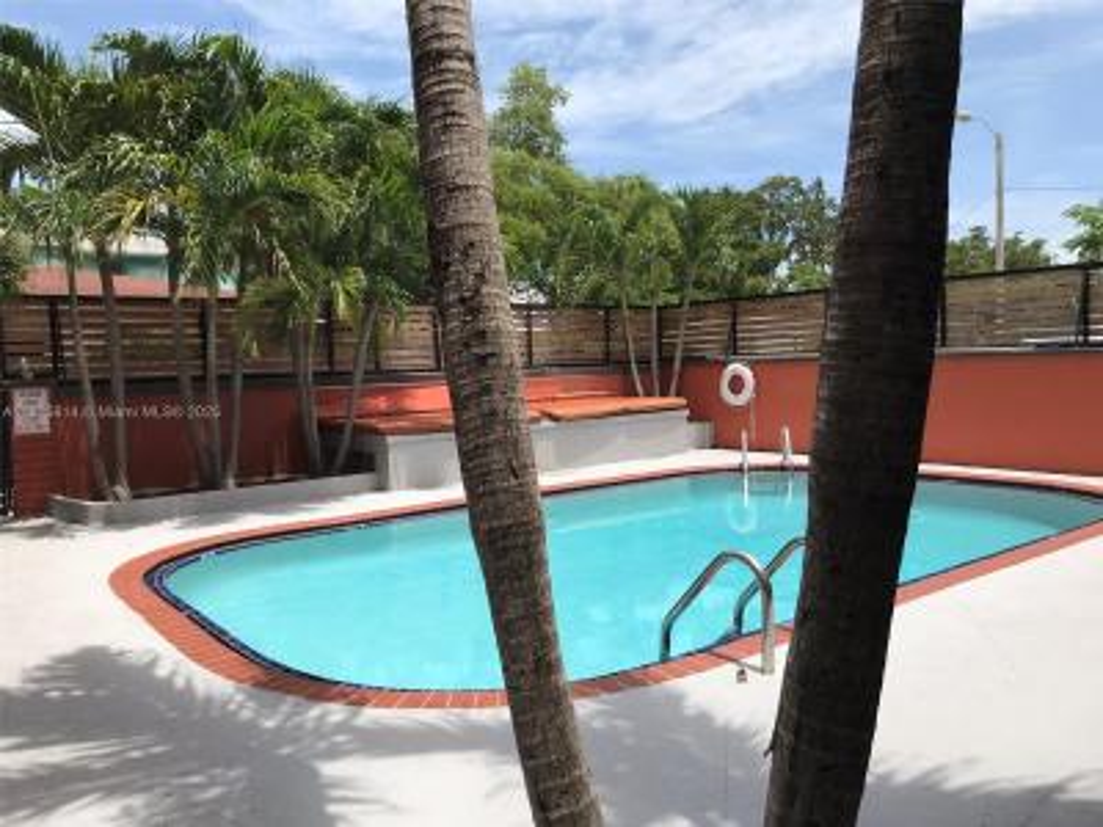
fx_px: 892
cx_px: 552
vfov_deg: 49.7
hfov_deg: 63.4
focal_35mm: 28
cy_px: 414
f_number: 1.8
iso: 20
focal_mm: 3.99
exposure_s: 1/2519
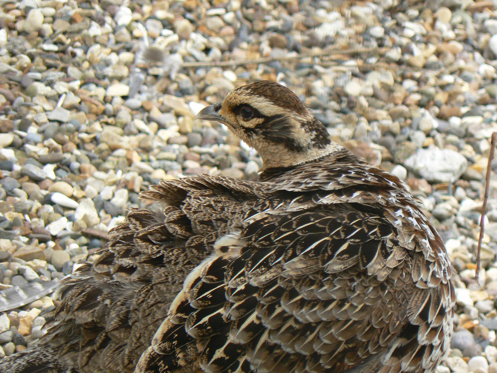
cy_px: 186
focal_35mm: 256
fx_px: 3676
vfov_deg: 5.8
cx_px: 248
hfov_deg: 7.7
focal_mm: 42.6
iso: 80
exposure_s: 1/125
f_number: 4.5
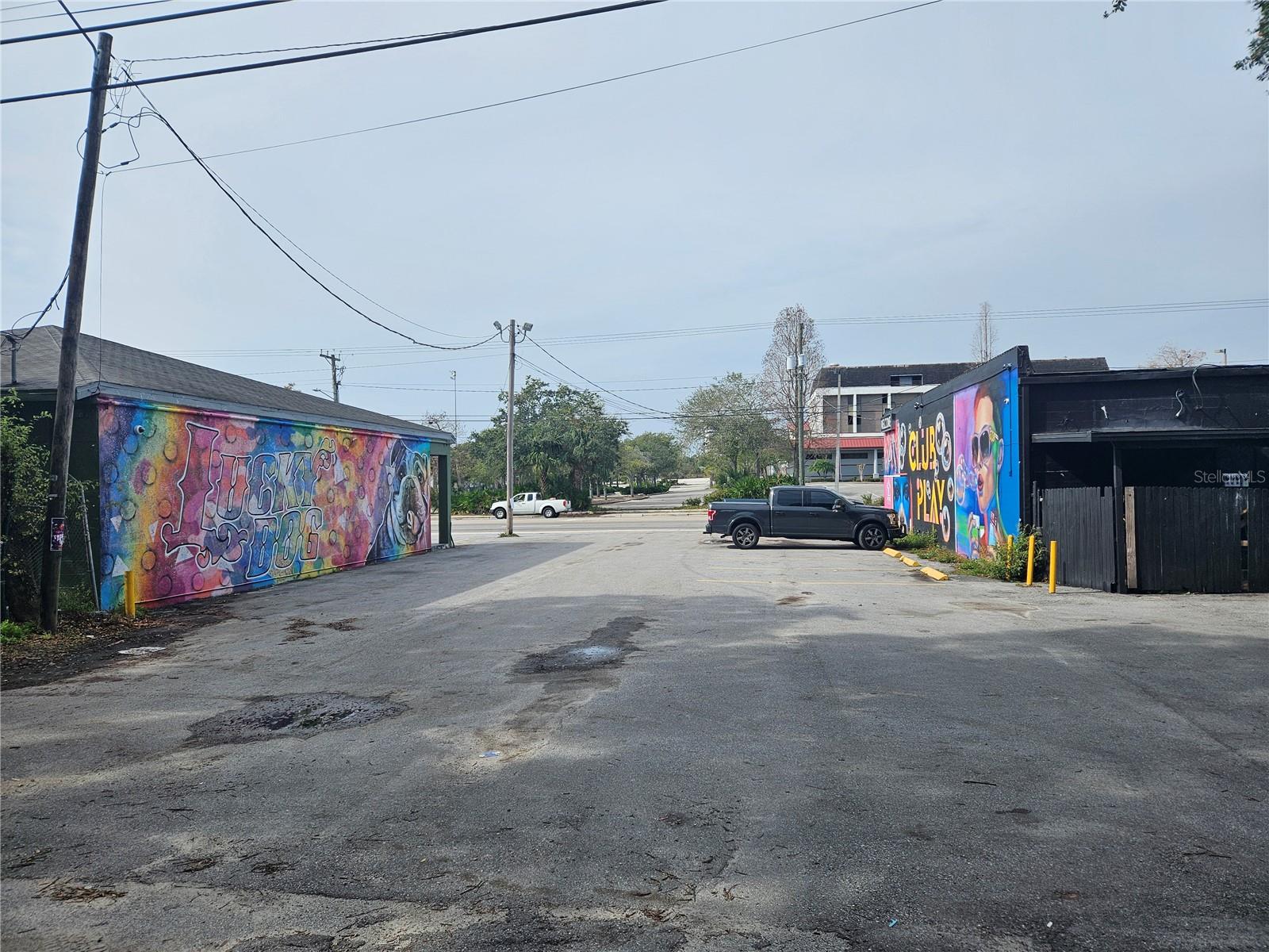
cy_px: 476
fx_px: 843
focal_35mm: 23
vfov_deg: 58.9
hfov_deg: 73.9
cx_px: 634
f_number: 1.8
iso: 25
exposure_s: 1/2503
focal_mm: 5.4
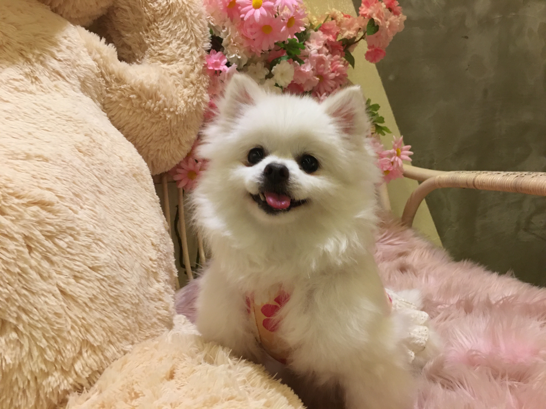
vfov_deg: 48.2
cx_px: 273
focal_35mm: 29
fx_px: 457
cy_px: 204
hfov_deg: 61.7
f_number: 2.2
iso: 100
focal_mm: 4.15
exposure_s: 1/10
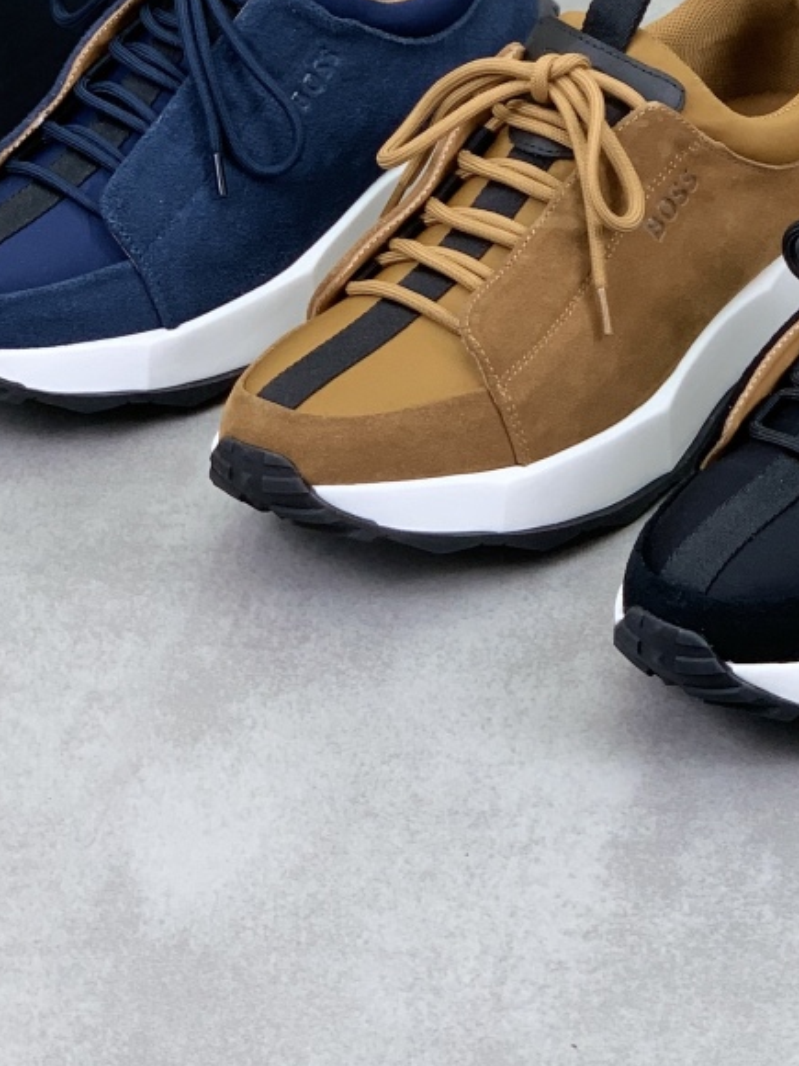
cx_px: 836
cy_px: -55
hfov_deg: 11.4
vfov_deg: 15.0
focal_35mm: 129
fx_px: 3970
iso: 40
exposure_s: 1/122
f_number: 2.4
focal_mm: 6
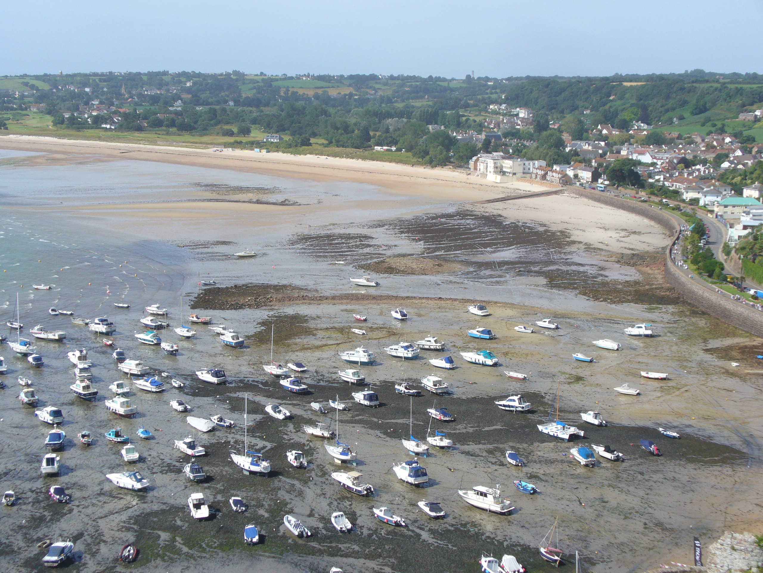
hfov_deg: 32.2
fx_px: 1323
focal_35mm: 60
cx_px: 382
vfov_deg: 24.4
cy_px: 286
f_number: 6.2
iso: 80
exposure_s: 1/320
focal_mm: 9.9
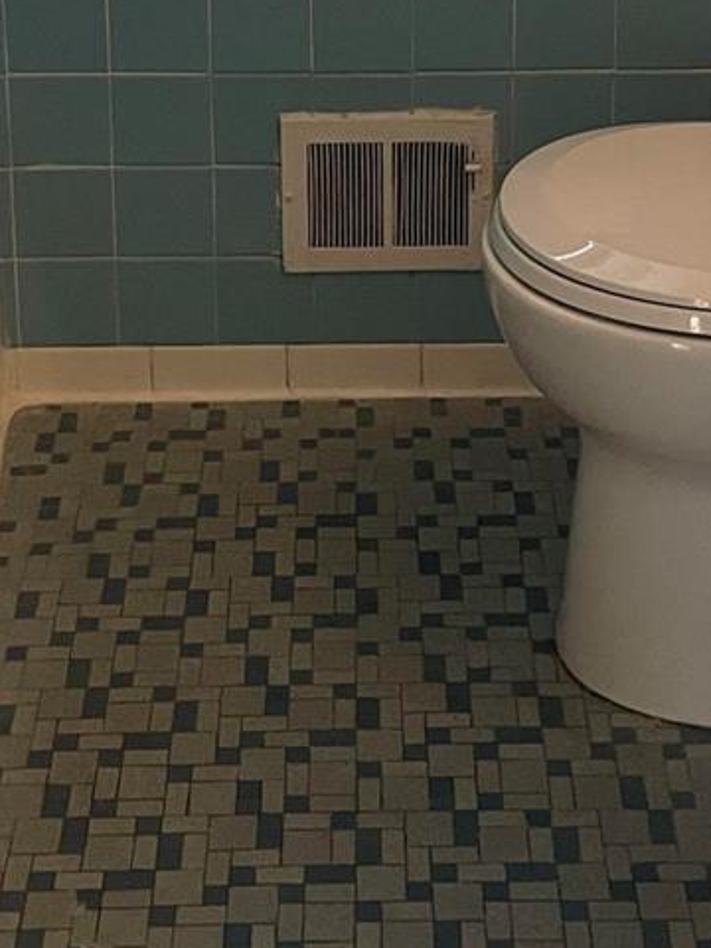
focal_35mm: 80
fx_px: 2191
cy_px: -265
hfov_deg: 18.4
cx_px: 377
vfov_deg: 22.1
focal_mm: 5.1
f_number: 1.6
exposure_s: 1/60
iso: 160
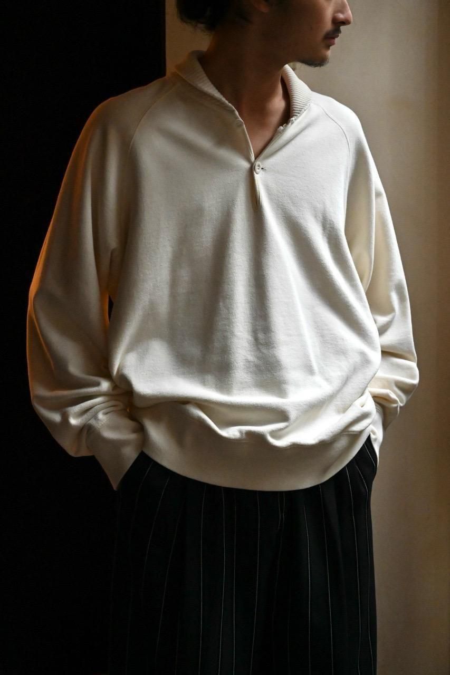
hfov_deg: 22.6
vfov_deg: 33.4
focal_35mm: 60
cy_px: 338
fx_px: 1125
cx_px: 225
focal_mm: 60
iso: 10000
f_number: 5.6
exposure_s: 1/250
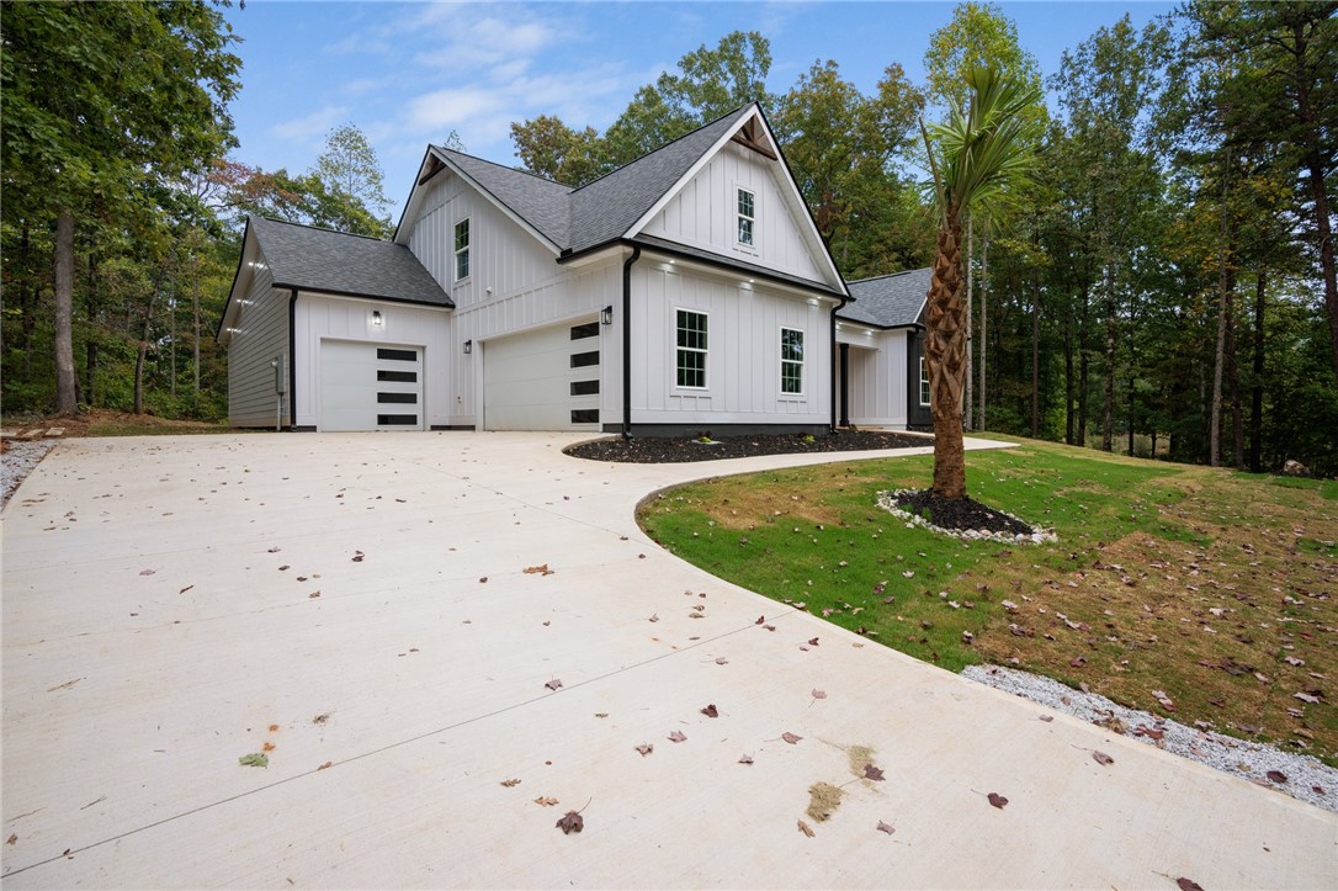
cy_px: 446
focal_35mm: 16
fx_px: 594
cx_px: 669
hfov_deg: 96.8
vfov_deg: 73.7
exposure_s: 1/250
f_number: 8
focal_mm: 16
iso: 250
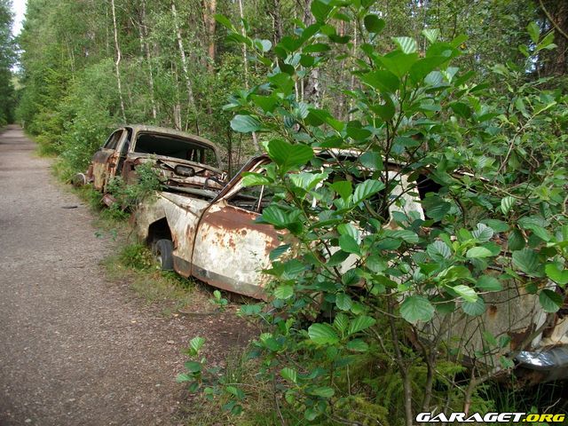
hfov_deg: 56.8
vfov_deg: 44.2
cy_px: 213
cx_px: 284
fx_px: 525
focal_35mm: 32
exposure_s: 1/144
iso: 80
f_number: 2.9
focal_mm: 5.7
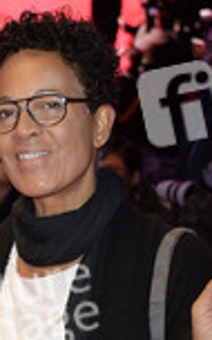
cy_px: 429
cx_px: 49
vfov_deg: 11.7
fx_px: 1609
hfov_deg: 7.5
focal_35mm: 174
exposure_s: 1/200
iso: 800
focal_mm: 65
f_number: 5.6
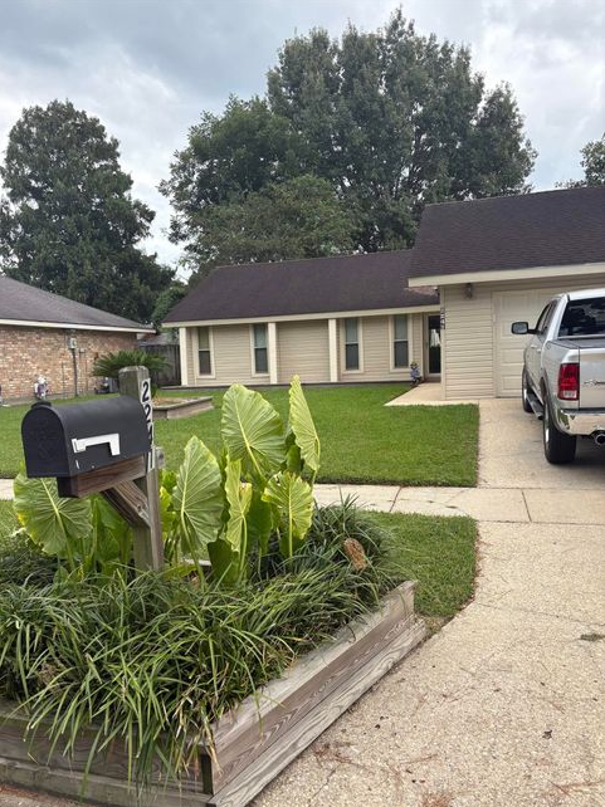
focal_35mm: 27
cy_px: 417
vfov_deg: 65.3
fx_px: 630
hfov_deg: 51.3
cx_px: 292
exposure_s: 1/1217
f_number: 1.6
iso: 64
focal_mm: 5.96
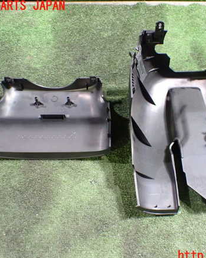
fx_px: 305
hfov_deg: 37.0
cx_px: 134
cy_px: 131
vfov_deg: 45.8
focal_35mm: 40
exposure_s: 1/30
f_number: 2.3
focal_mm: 5.4
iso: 1000
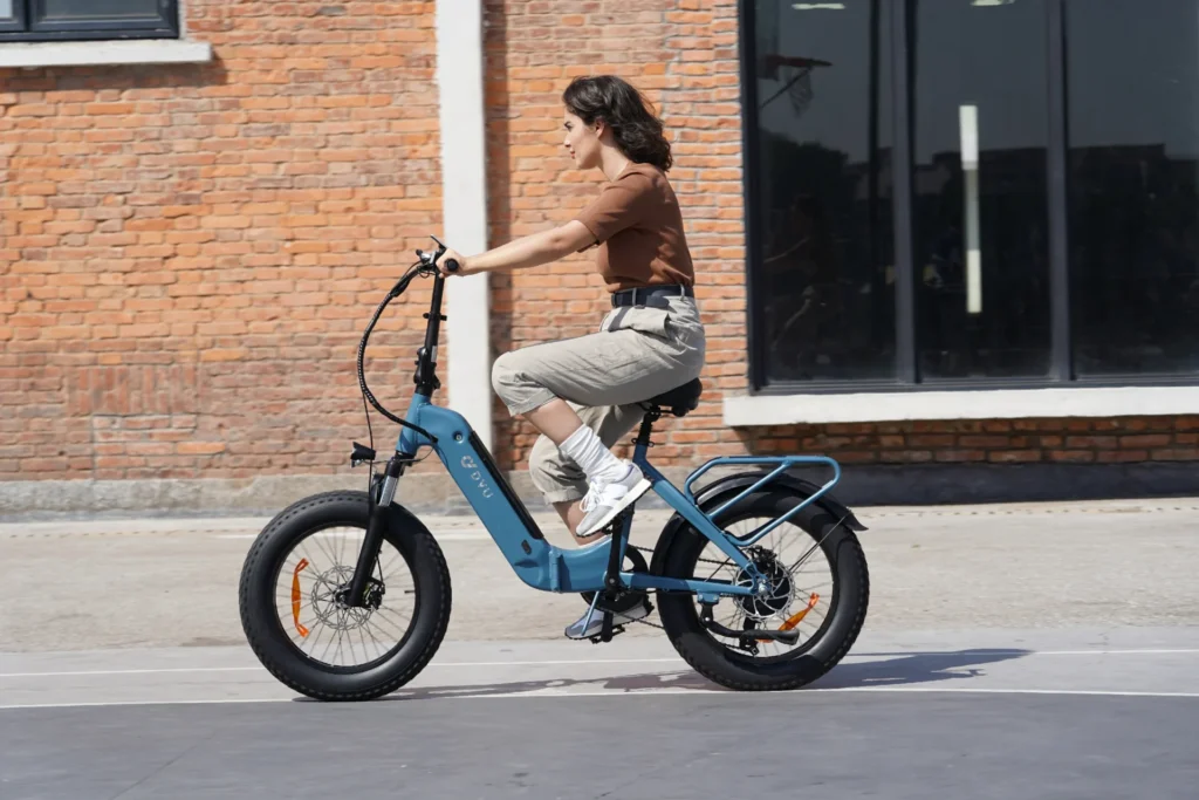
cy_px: 400
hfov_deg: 16.7
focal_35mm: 123
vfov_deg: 11.1
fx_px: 4097
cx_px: 600
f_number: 8
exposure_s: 1/250
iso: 100
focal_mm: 123
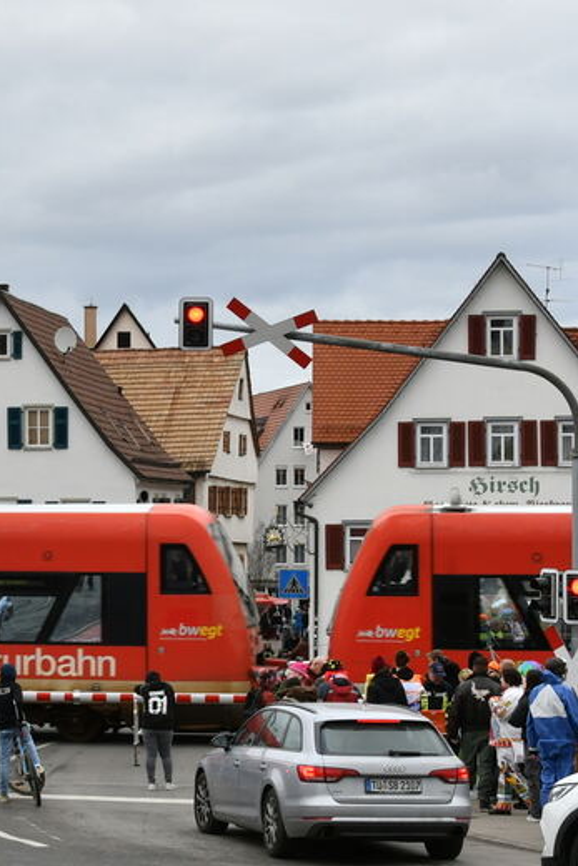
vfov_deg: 22.6
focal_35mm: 90
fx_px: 2166
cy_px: 453
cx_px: 7
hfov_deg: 15.0
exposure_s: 1/320
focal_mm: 26
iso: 320
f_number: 9
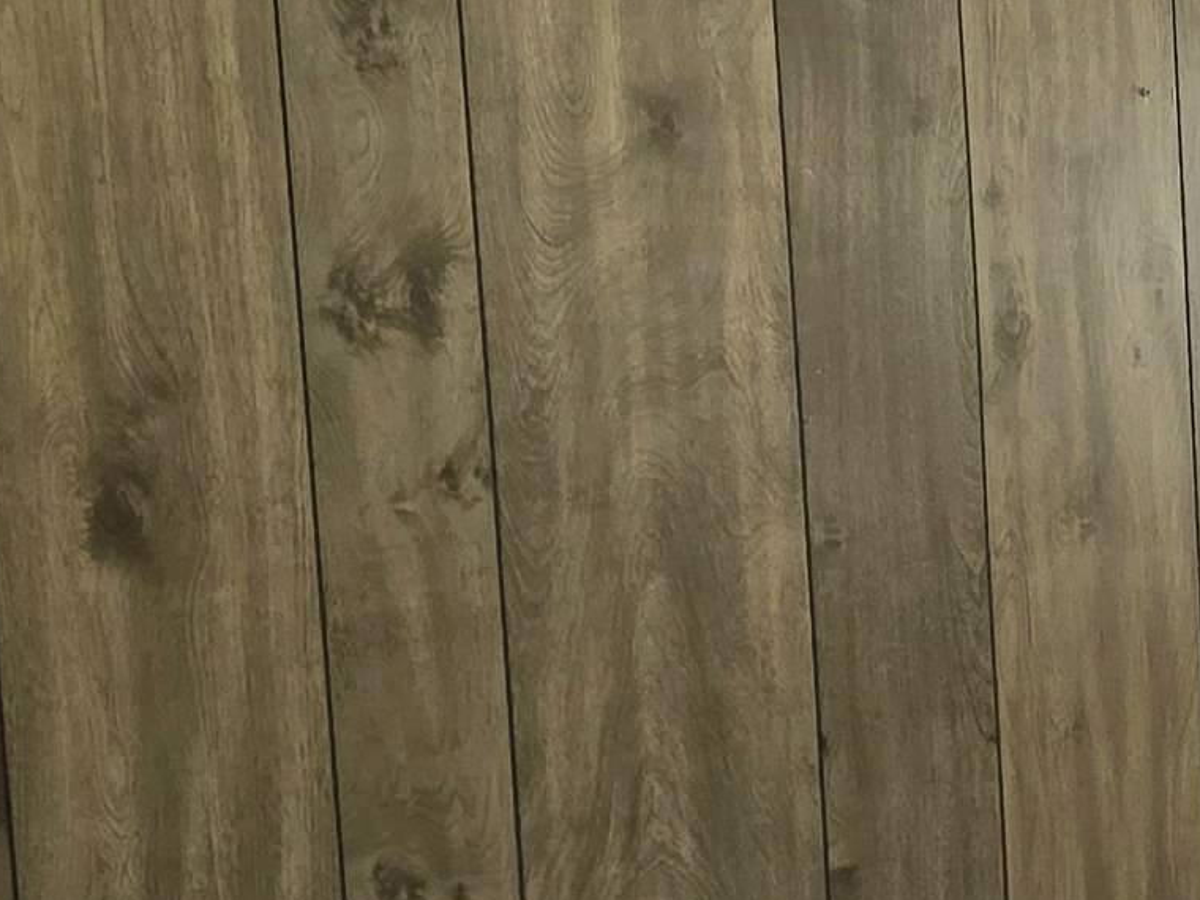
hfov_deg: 17.1
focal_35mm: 93
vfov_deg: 15.8
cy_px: 693
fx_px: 3224
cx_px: 2201
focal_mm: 6.3
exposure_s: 1/60.2
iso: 64
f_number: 1.7
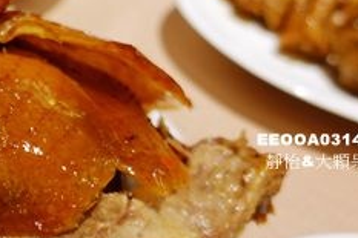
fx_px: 666
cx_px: -106
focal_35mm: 67
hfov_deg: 25.8
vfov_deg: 20.3
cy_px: 116
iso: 125
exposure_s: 1/30
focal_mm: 8.8
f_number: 2
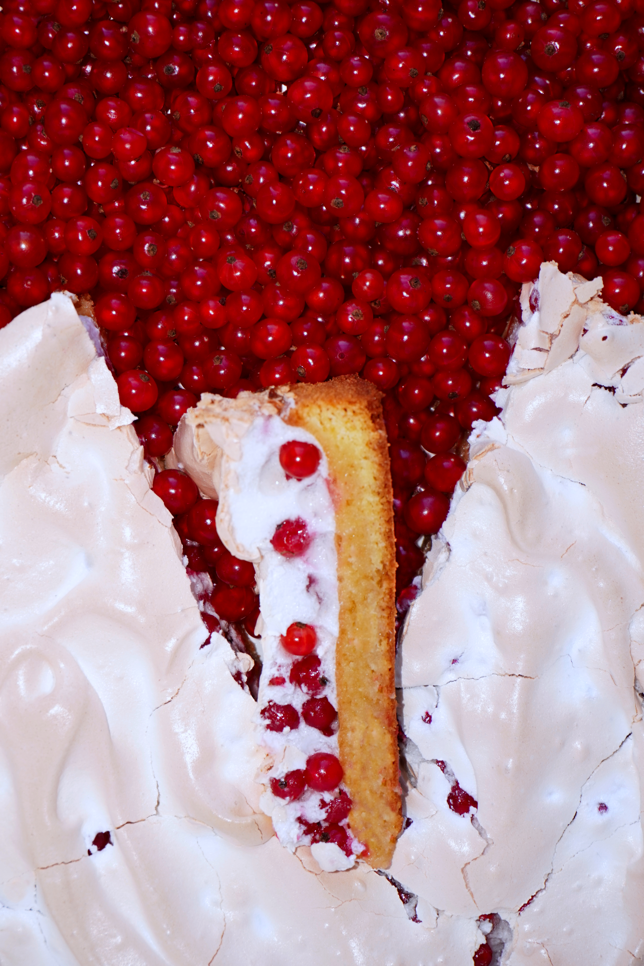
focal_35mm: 75
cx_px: 322
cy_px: 483
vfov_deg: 27.0
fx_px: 2012
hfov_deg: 18.2
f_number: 5.6
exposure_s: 1/60
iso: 250
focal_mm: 50
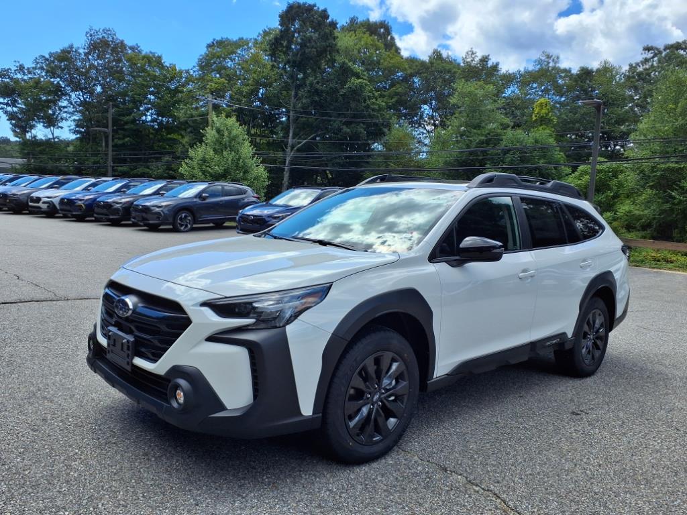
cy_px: 258
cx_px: 344
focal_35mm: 27
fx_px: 536
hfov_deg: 65.3
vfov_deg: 51.4
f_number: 1.9
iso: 40
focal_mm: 3.58
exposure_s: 1/1667
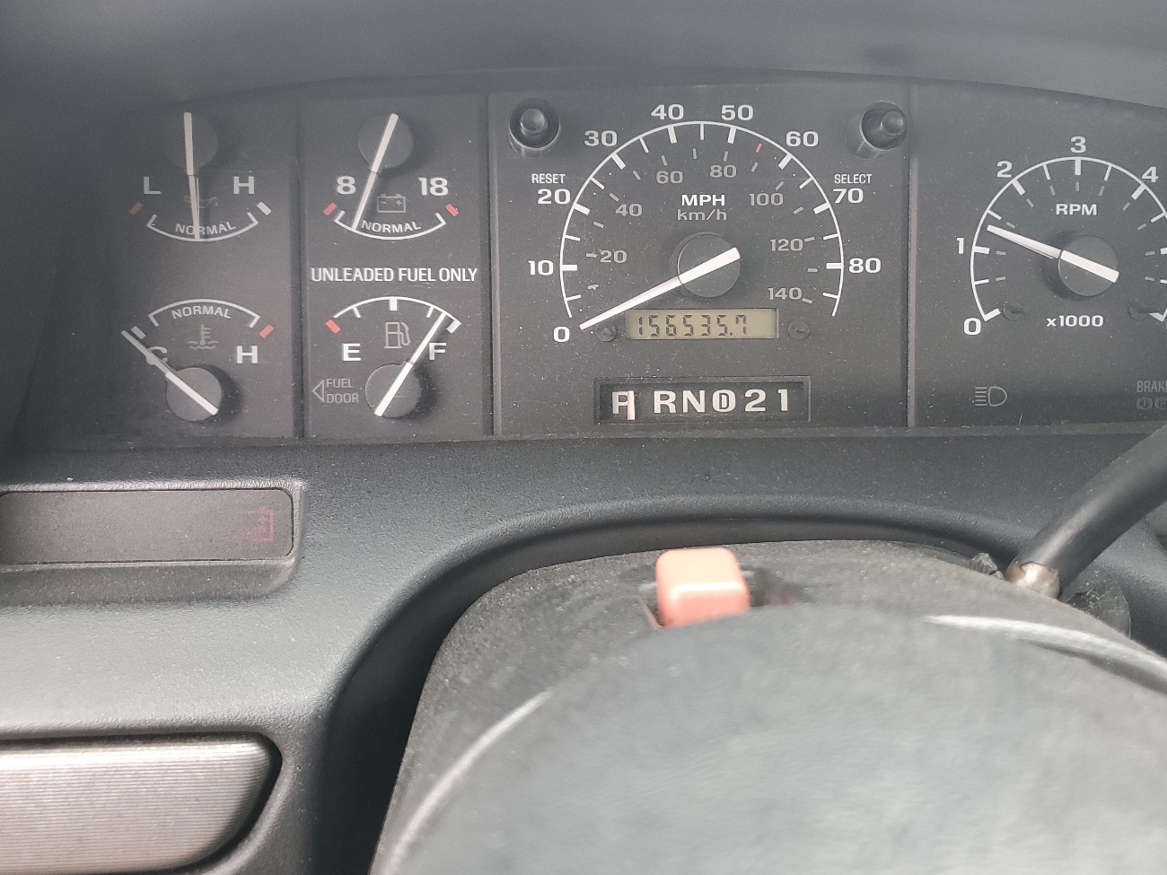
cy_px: 409
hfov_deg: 56.7
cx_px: 649
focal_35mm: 32
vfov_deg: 44.1
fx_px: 1079
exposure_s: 1/60.2
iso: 78
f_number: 1.5
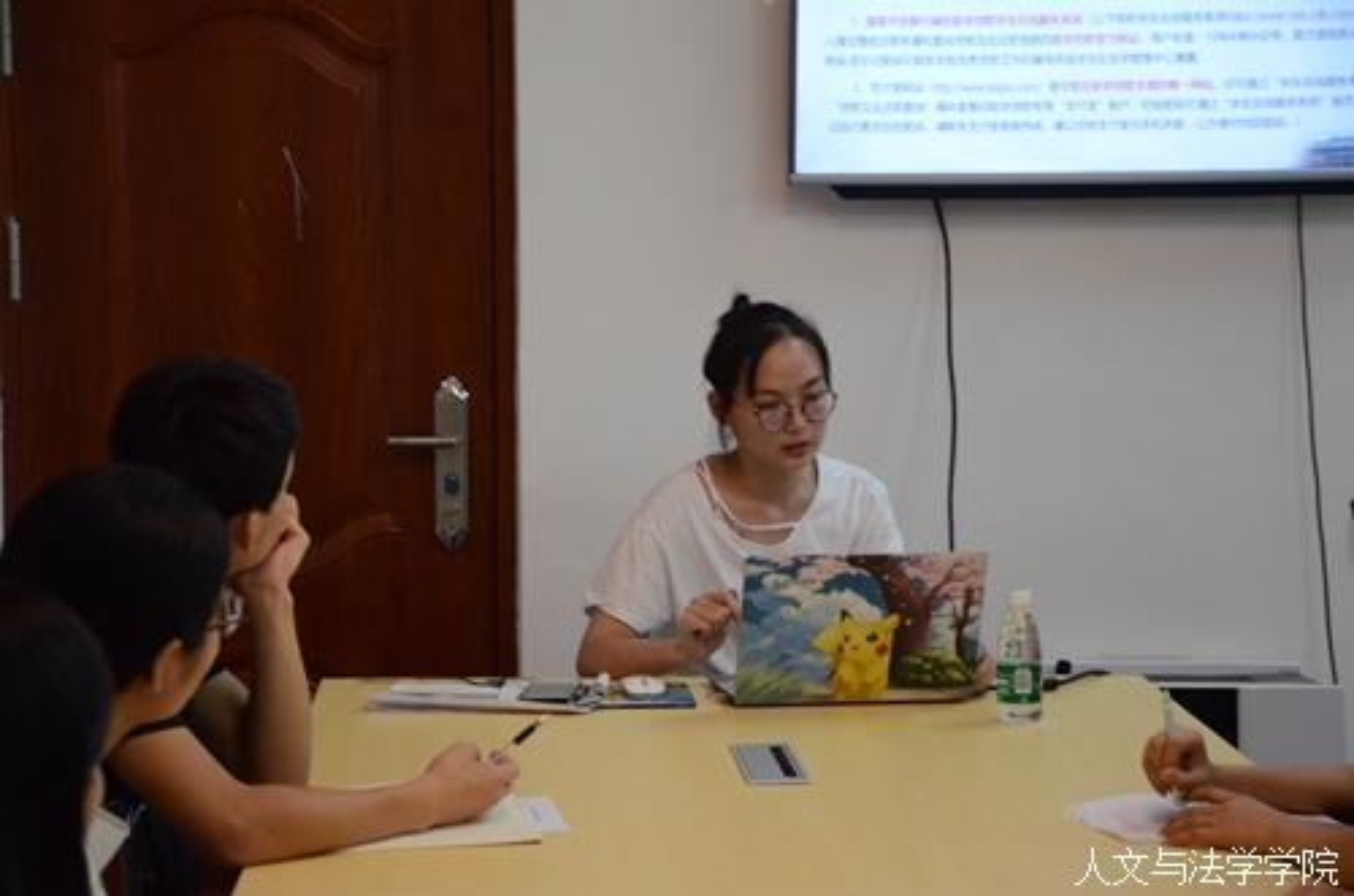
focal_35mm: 90
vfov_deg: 15.1
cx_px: 677
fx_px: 3377
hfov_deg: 22.7
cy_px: 448
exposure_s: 1/100
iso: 2000
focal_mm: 60
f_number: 5
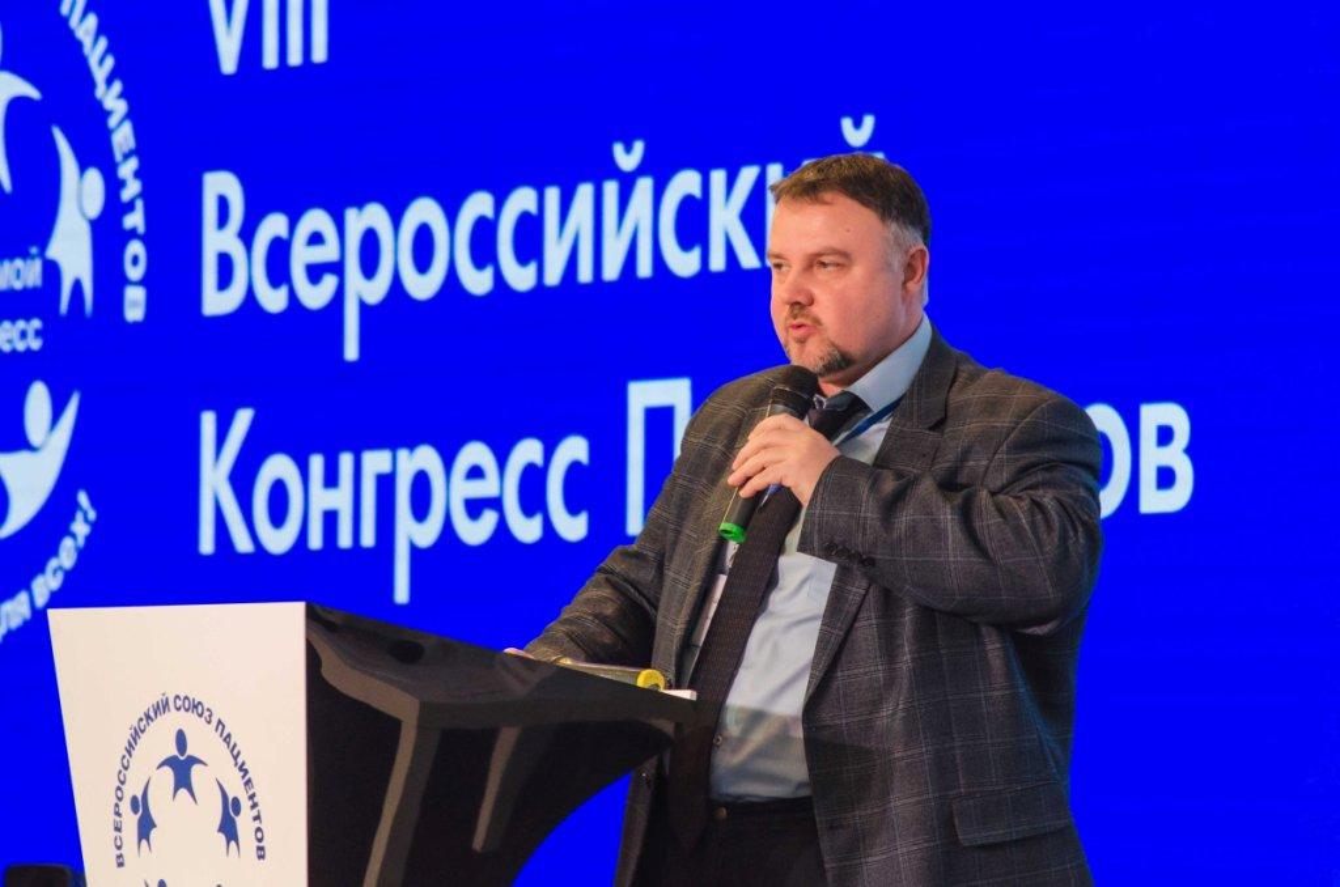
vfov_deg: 5.4
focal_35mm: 255
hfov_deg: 8.1
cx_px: 670
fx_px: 9471
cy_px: 444
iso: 640
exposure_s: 1/125
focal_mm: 170
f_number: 8
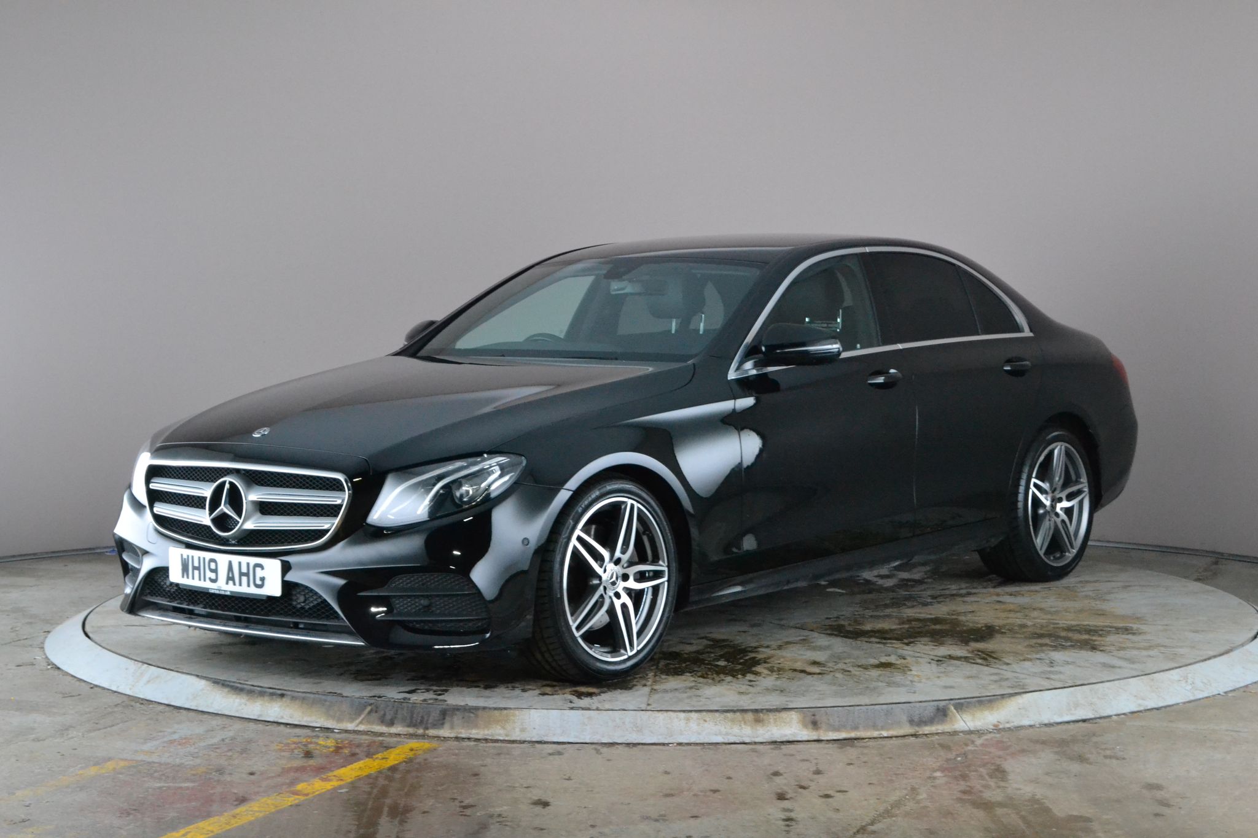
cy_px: 419
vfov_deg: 21.6
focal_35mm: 63
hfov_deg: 31.9
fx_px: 2201
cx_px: 629
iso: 3200
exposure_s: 1/40
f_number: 11
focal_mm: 42
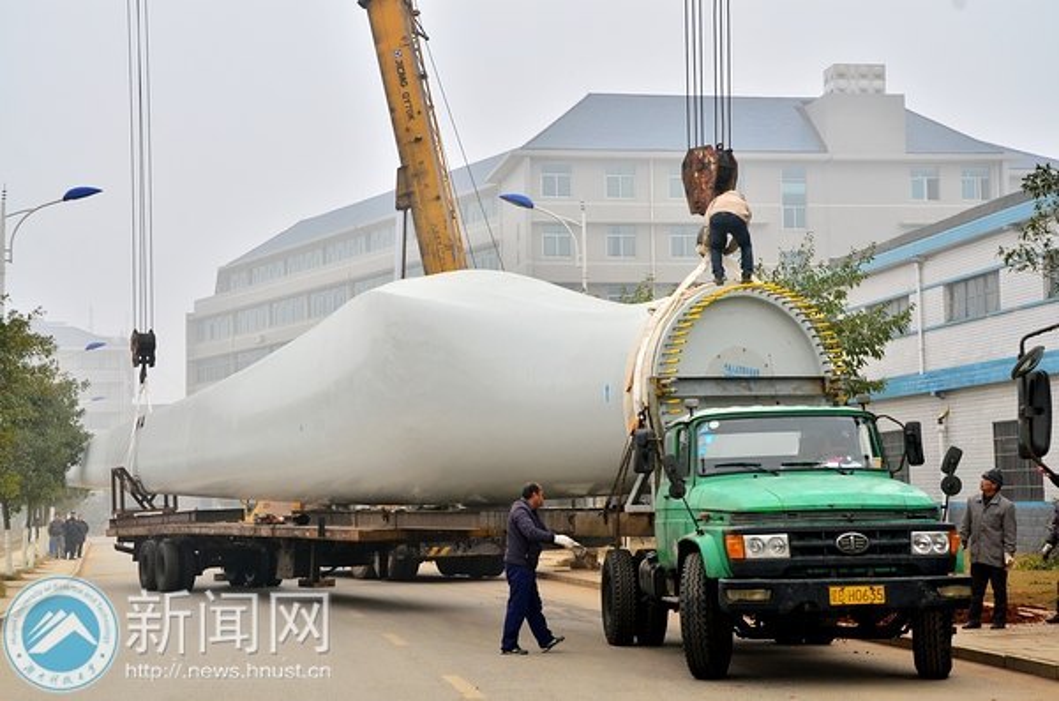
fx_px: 1761
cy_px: 350
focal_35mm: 60
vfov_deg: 22.5
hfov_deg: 33.5
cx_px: 530
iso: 400
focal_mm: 40
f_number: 8
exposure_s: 1/500
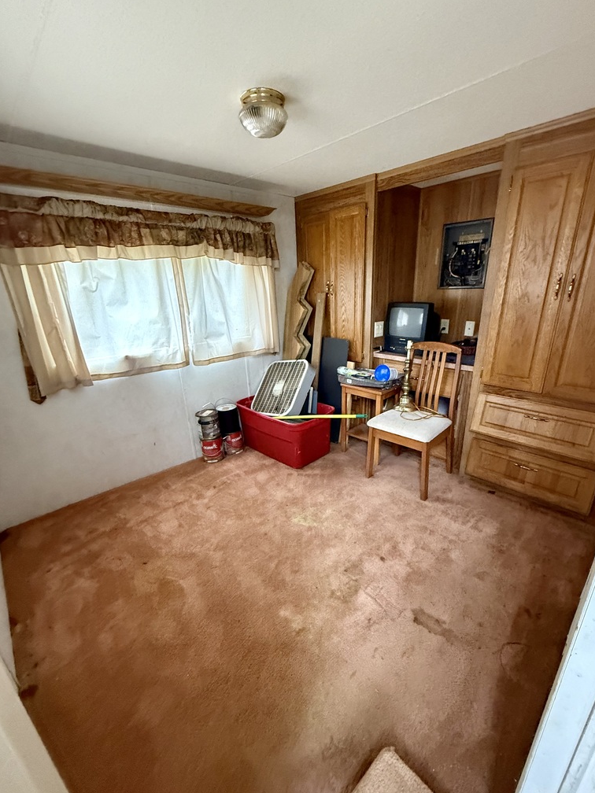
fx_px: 344
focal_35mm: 15
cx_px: 312
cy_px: 415
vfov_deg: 98.1
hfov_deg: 81.7
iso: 800
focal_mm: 2.22
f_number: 2.2
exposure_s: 1/60
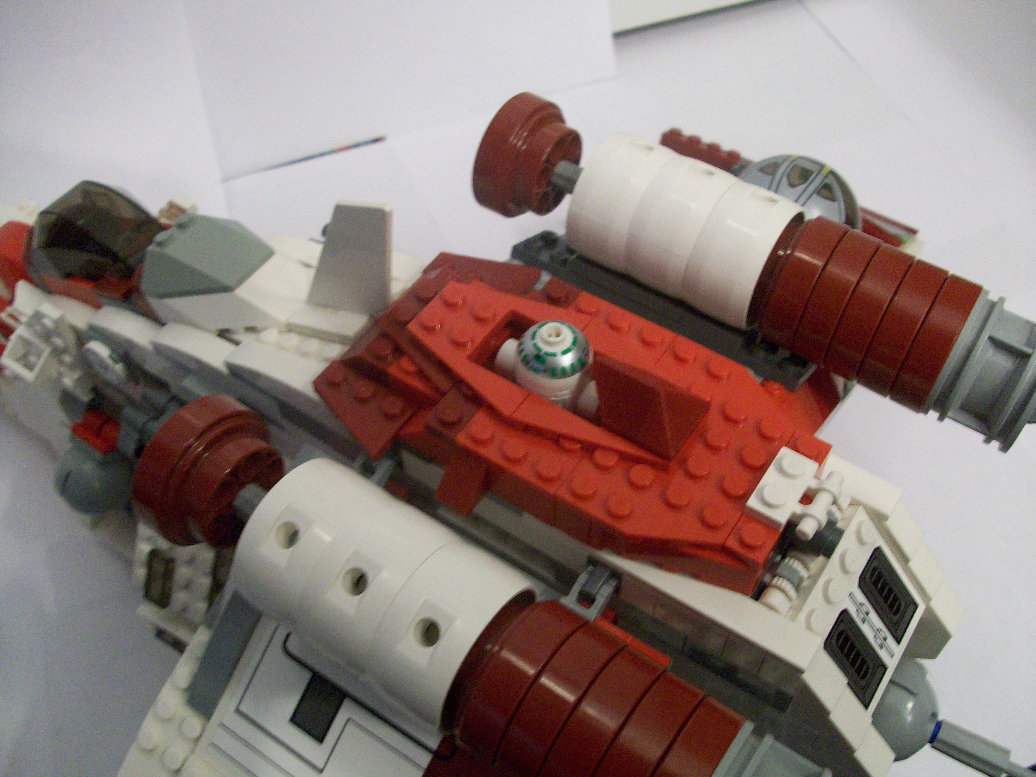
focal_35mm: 34
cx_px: 518
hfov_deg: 54.0
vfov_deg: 41.8
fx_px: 1018
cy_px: 388
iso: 169
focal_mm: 5.7
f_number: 2.8
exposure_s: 1/8
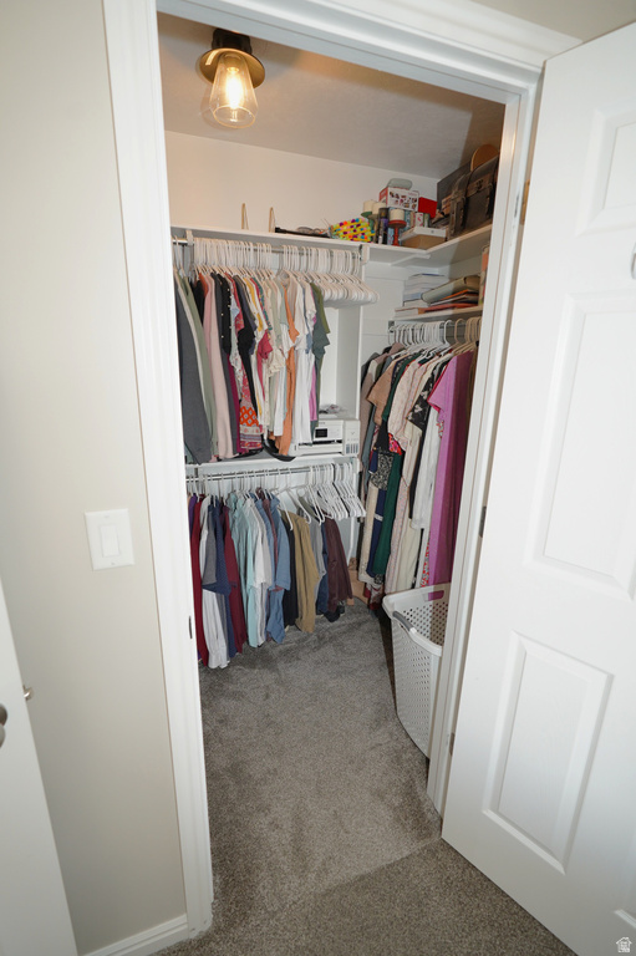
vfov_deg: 96.8
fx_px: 425
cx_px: 318
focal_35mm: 16
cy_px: 478
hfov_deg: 73.7
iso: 800
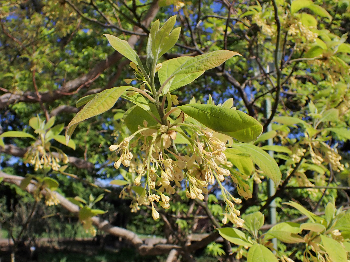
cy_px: 131
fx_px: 303
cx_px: 175
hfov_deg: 60.0
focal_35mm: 30
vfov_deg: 46.8
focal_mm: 5.4
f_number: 9
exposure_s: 1/250
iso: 100
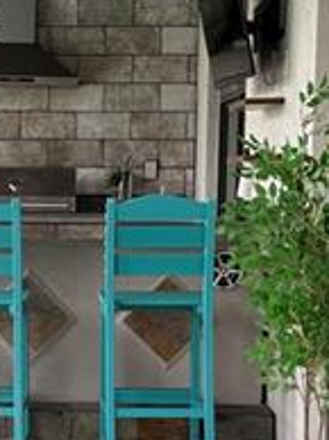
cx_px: 5
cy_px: 286
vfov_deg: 19.1
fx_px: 1308
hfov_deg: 14.1
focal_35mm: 103
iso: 125
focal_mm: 5.96
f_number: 1.6
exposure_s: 1/79
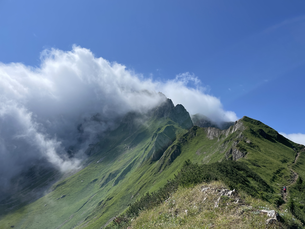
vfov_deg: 53.1
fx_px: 229
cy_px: 114
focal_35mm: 26
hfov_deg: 67.3
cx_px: 152
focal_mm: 4.2
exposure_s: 1/7813
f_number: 1.6
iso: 32
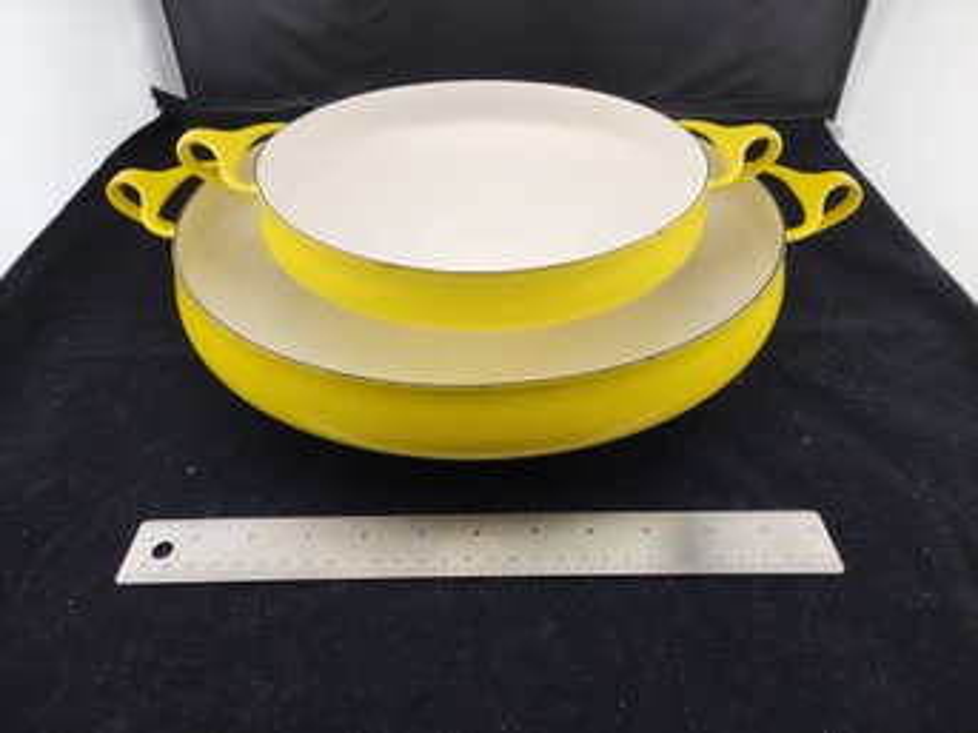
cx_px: 489
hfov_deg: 73.9
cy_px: 366
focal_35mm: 23
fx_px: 650
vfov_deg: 58.8
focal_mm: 6.4
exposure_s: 1/120
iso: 20
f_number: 1.8
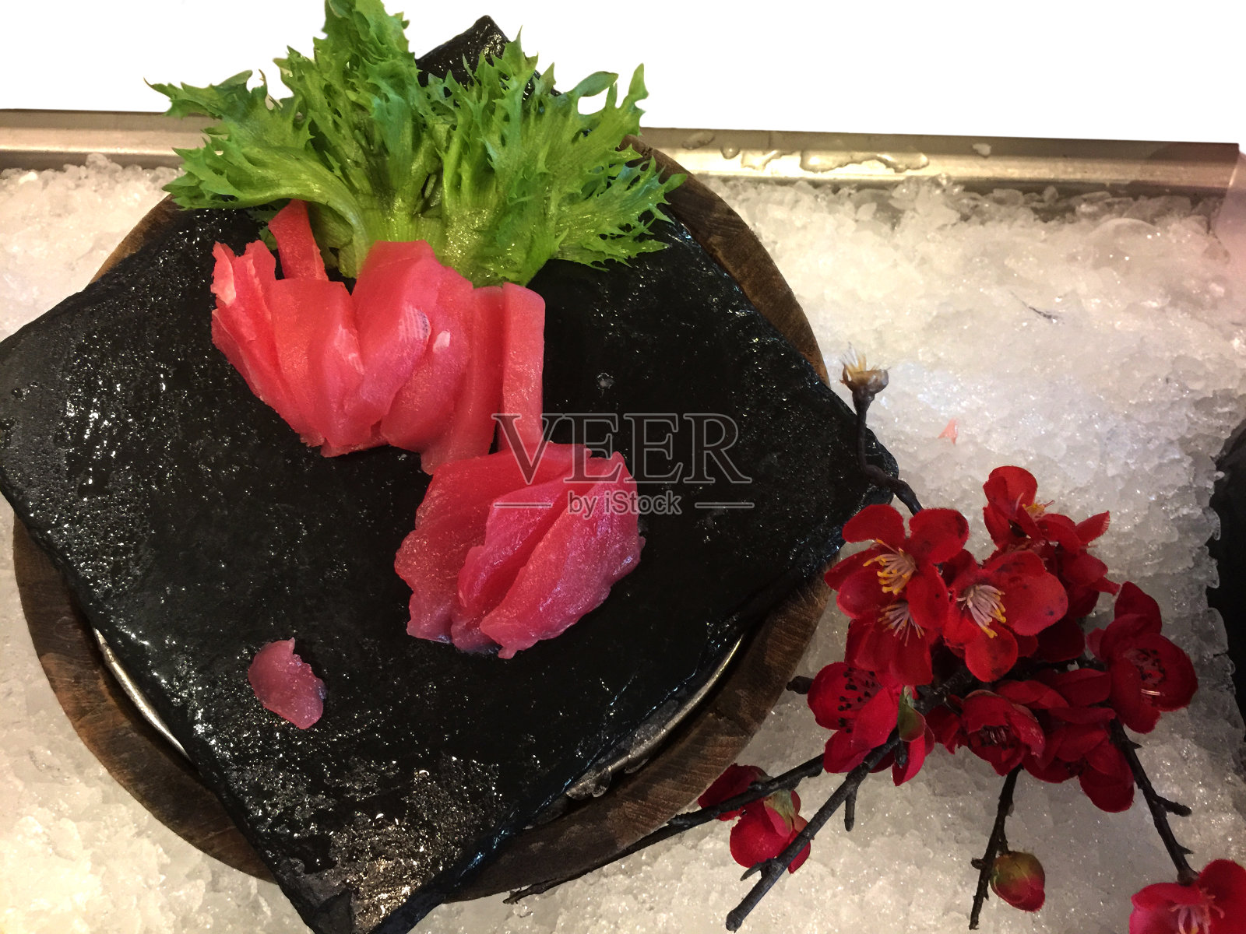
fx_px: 1044
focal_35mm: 29
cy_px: 467
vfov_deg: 48.2
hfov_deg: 61.7
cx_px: 623
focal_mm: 4.15
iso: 125
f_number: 2.2
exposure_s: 1/8
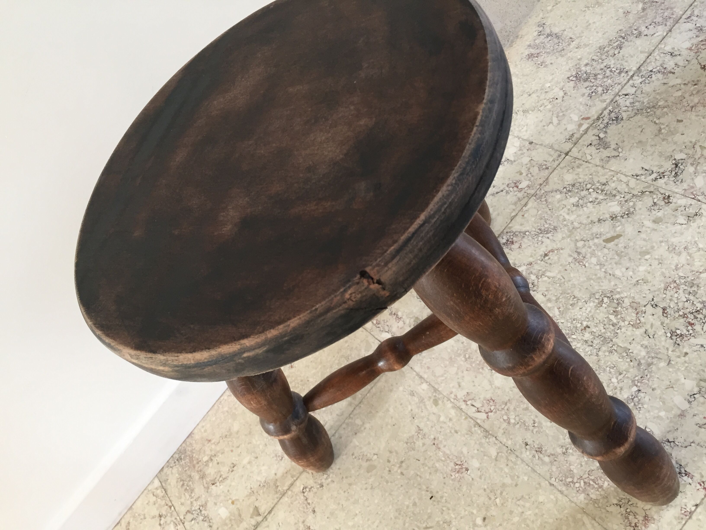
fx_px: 591
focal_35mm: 29
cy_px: 265
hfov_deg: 61.7
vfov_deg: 48.2
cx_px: 353
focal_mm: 4.15
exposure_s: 1/33
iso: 125
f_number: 2.2
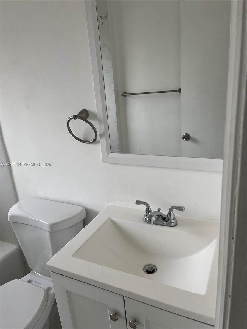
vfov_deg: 67.3
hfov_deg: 53.1
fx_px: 247
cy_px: 164
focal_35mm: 26
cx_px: 124
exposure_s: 1/60
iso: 80
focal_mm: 5.1
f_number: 1.6
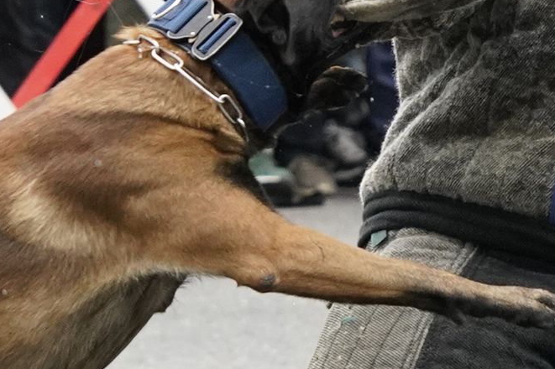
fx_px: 8490
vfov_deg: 2.5
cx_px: 264
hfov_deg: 3.7
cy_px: 50
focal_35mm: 551
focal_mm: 91
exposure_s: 1/1600
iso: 3200
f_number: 4.5
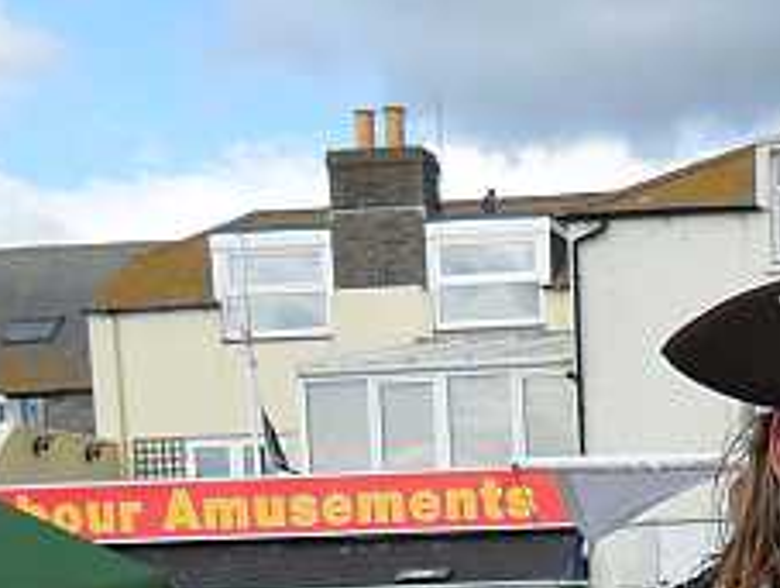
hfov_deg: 19.3
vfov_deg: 14.4
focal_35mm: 95
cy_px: 915
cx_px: 972
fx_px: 2144
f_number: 3.5
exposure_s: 1/1000
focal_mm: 4.9
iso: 100
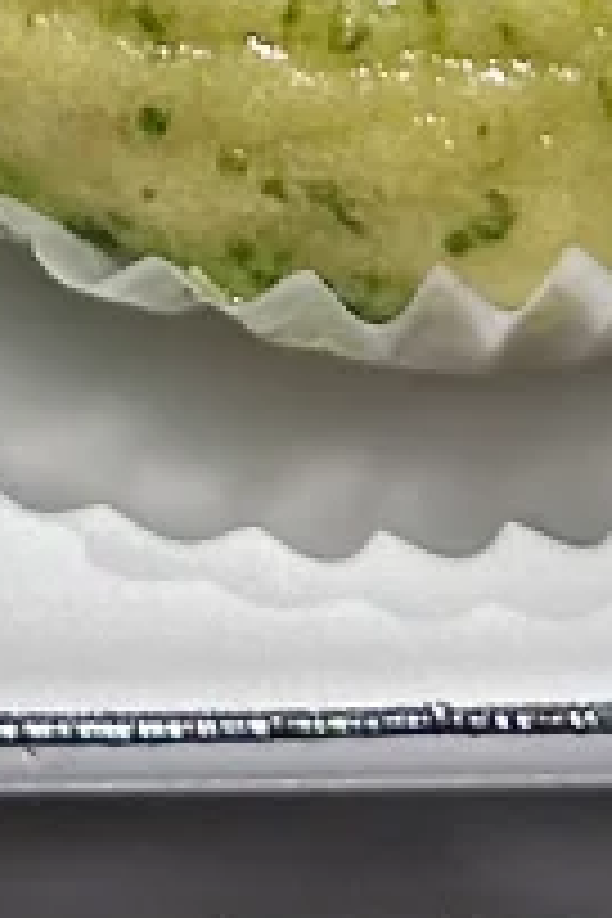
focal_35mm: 353
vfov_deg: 5.4
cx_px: -842
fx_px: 9001
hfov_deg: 3.8
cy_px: -2038
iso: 64
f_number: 1.78
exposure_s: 1/130
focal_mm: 6.86
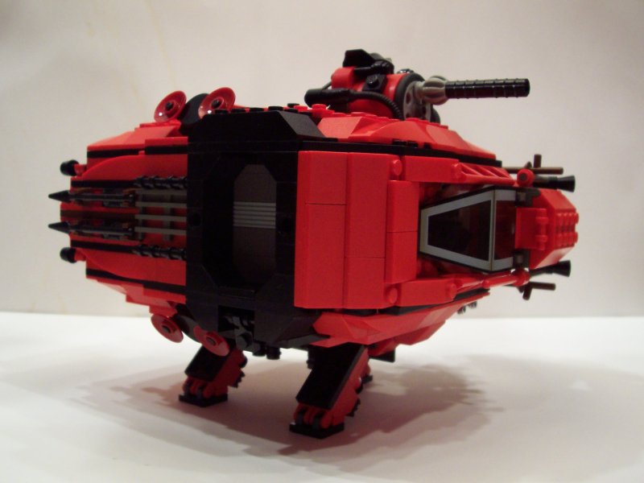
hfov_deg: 50.1
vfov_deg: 38.7
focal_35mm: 37
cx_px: 322
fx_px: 688
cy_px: 242
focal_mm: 5.6
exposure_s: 1/30
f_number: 2.8
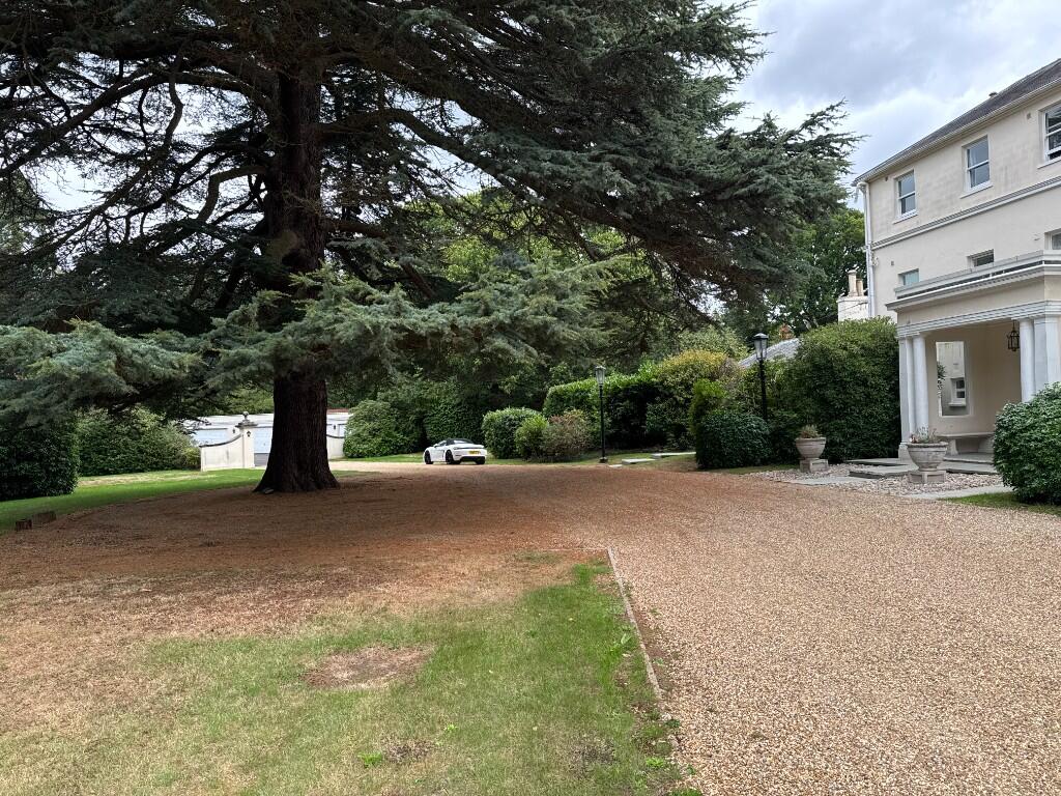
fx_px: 736
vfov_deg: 56.8
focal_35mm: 24
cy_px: 398
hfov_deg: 71.6
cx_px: 530
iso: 80
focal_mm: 6.76
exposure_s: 1/782
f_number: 1.78
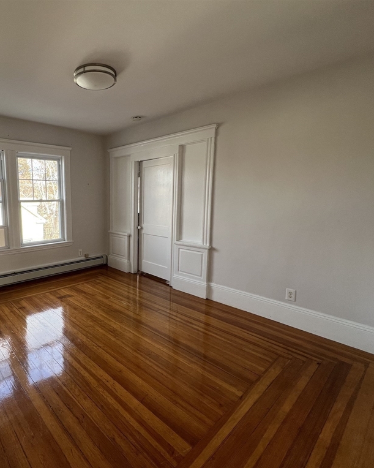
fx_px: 235
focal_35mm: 17
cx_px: 107
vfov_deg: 89.6
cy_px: 235
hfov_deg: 73.0
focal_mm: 1.57
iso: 64
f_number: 1.8
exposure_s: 1/99
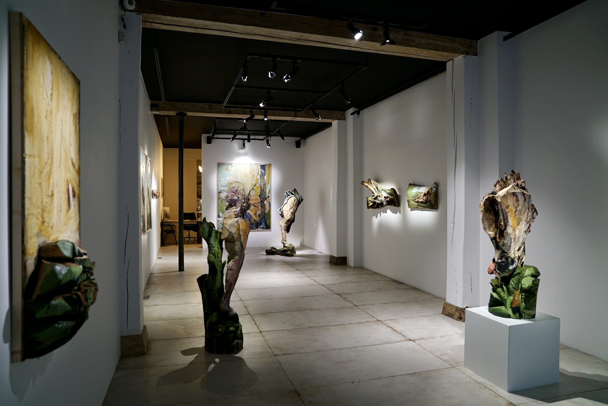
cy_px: 203
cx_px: 304
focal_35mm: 24
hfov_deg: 73.7
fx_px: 406
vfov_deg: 53.2
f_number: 2.8
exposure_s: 1/50
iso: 400
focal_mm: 24
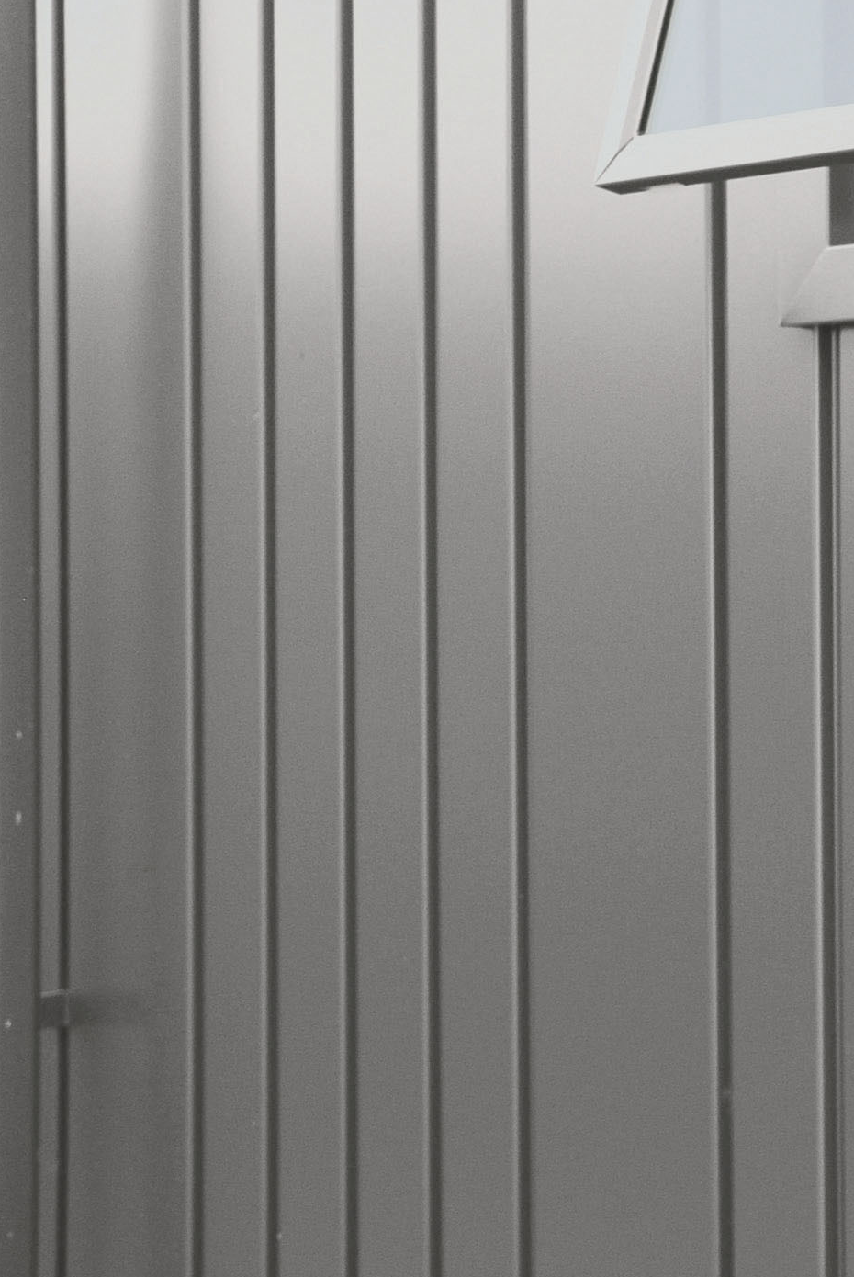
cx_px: 1039
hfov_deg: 11.5
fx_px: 4153
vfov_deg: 16.6
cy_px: -304
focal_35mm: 117
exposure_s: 1/125
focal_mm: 28
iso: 160
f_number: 5.6
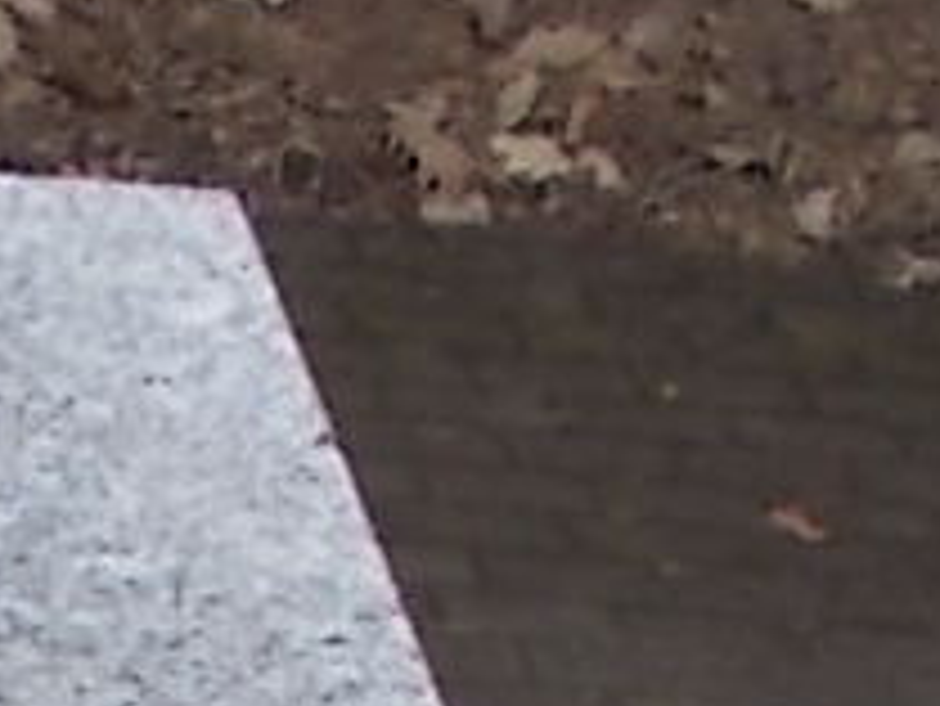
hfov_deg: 9.1
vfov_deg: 6.7
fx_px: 5407
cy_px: 2244
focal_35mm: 199
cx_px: -1192
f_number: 3.2
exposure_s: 1/400
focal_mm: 4.6
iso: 80
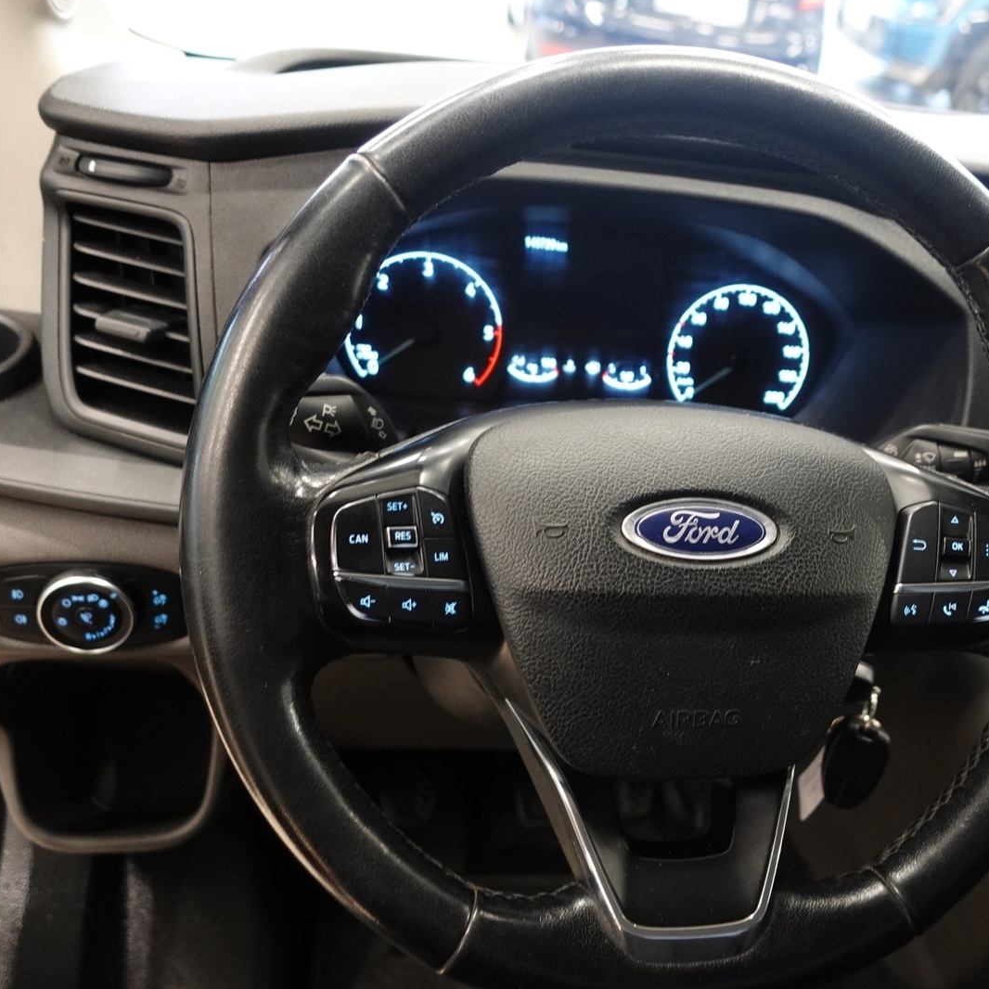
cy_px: 489
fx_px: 1002
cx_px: 611
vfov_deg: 52.5
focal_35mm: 31
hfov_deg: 52.0
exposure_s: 1/30
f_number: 1.8
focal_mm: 9.4
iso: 800
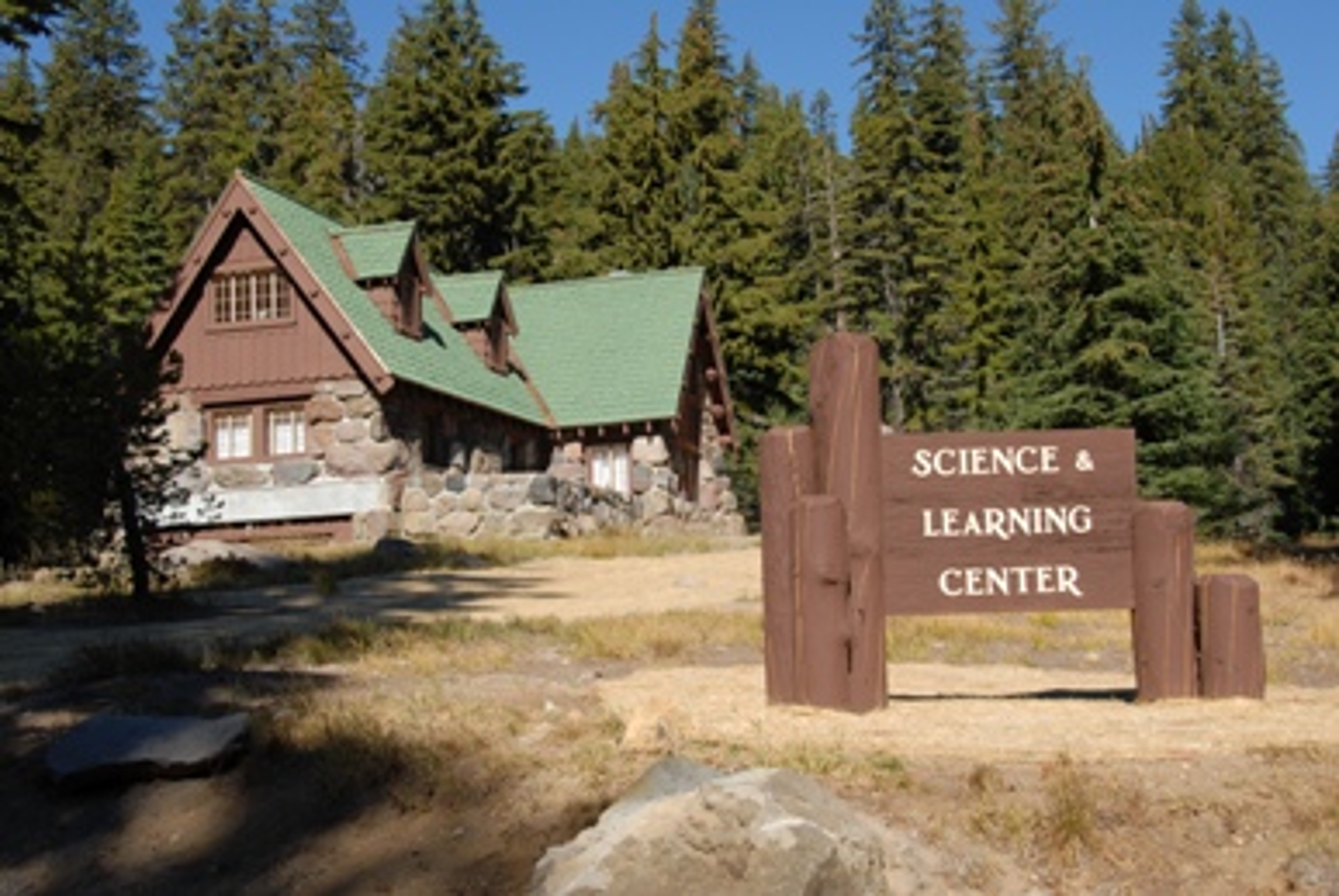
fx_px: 1731
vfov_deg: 29.0
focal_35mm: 46
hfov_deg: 42.3
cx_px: 670
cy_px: 448
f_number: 7.1
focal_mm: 31
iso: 100
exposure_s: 1/180
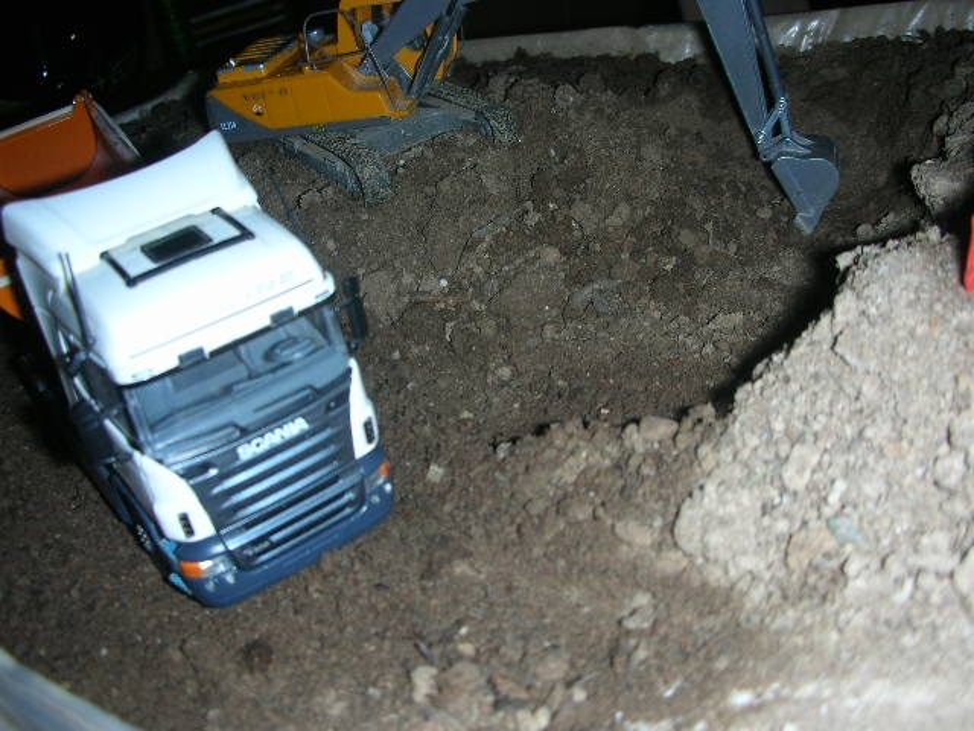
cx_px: 487
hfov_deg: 52.6
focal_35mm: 35
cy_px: 366
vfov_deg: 40.7
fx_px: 985
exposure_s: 1/60.1
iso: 50
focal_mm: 5.8
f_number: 3
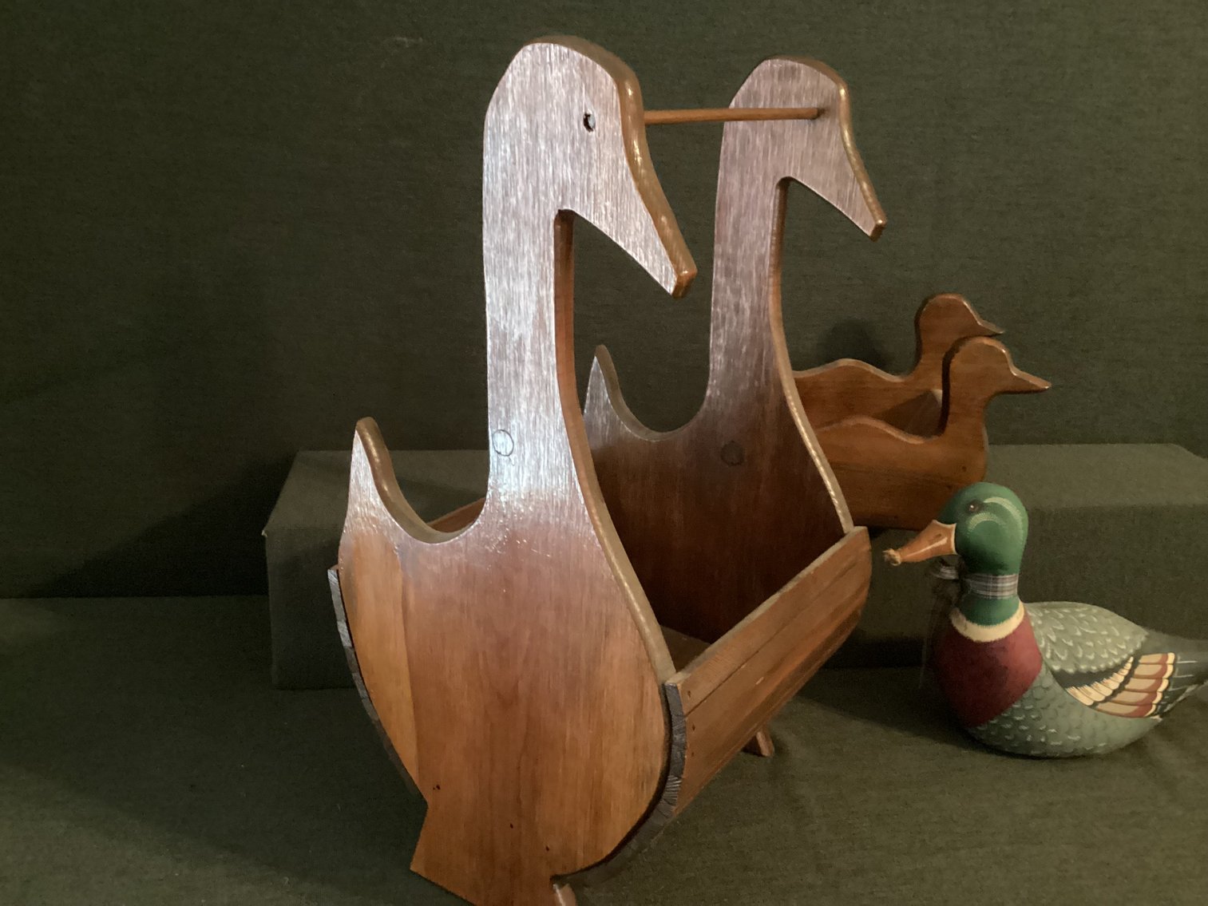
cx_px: 604
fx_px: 1082
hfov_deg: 58.3
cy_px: 453
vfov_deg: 45.4
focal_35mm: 31
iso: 800
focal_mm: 3.3
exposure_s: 1/17
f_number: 2.4
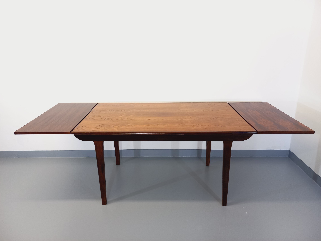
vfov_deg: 54.9
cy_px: 120
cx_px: 160
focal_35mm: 25
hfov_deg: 69.4
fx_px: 232
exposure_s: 1/49
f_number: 1.8
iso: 250
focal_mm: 4.65
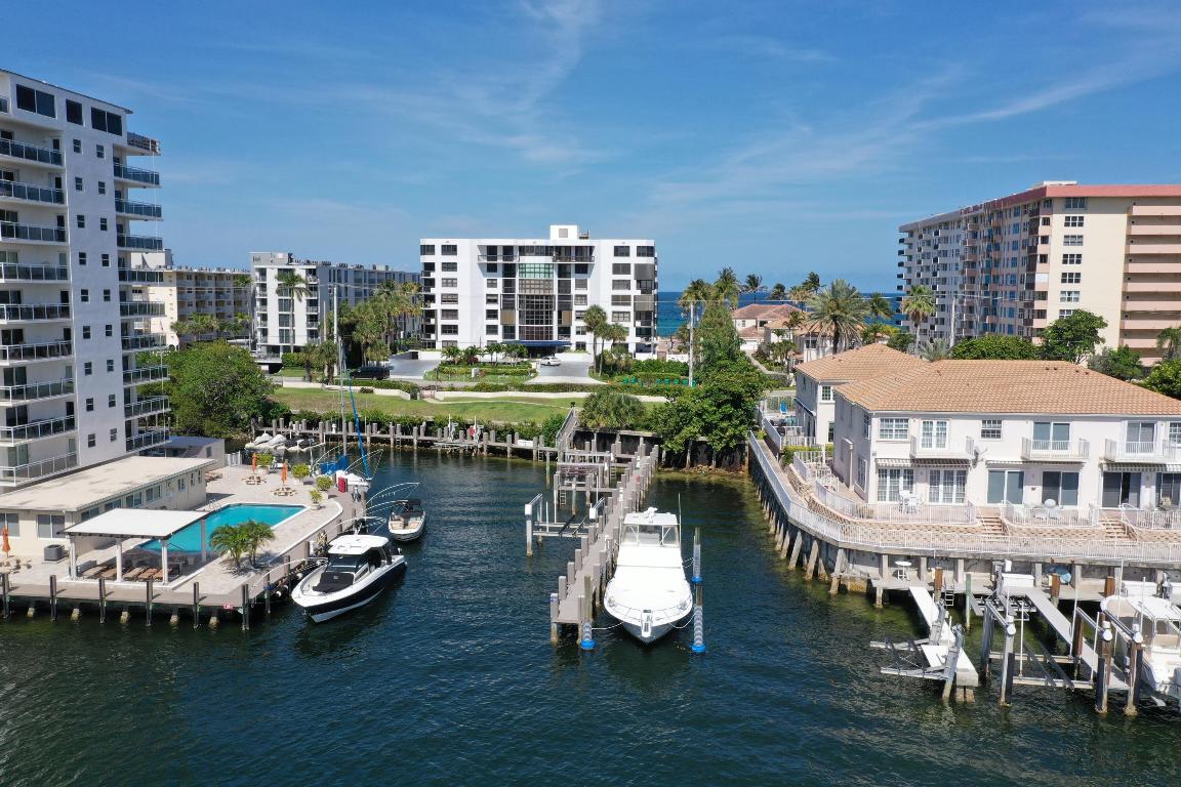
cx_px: 590
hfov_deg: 65.5
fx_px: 918
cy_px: 394
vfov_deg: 46.4
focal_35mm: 28
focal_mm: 10.26
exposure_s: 1/500
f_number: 6.3
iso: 100
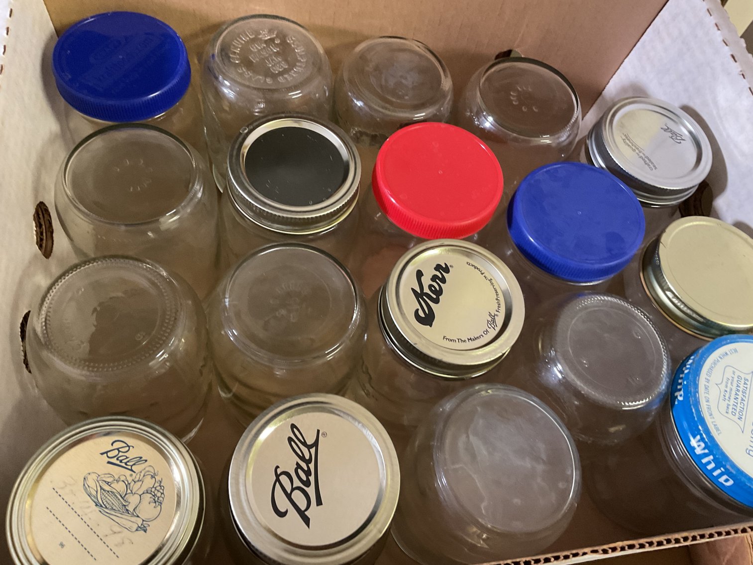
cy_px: 282
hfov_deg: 61.7
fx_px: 631
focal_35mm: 29
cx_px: 376
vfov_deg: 48.2
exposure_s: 1/40
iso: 250
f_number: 1.8
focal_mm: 3
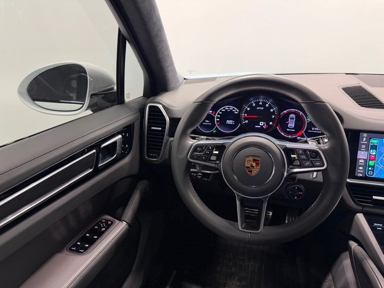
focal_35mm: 24
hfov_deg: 71.6
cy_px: 144
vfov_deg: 56.8
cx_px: 192
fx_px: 266
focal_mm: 6.76
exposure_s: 1/120
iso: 250
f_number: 1.78
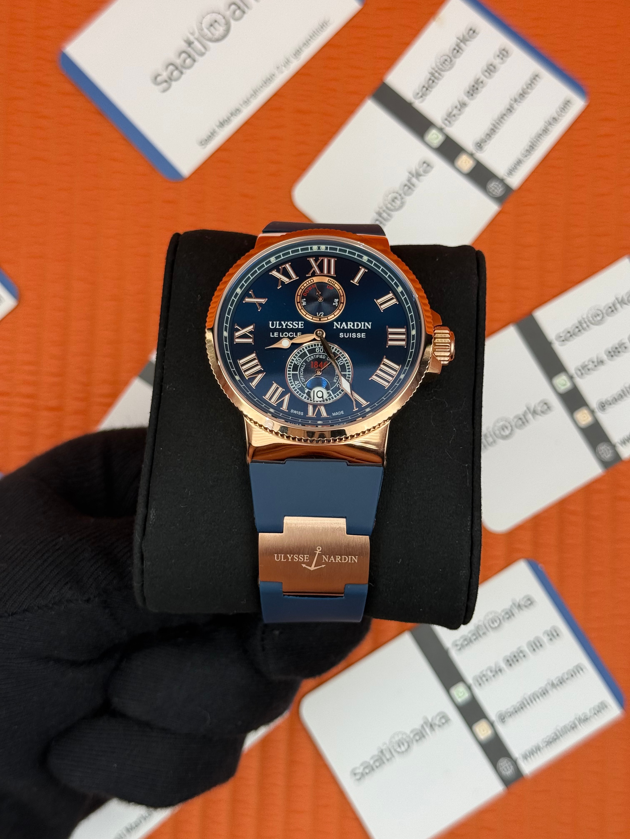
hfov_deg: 30.3
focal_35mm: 48
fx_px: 1165
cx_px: 315
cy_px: 420
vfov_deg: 39.7
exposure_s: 1/472
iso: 64
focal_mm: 6.76
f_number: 1.78
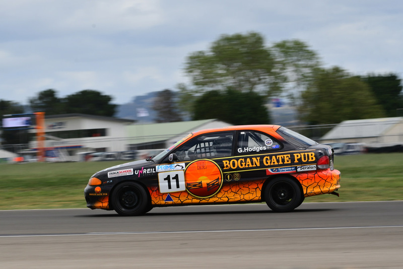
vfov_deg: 4.6
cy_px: 134
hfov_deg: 6.9
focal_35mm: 300
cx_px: 202
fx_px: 3359
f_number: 11
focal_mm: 200
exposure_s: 1/250
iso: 160
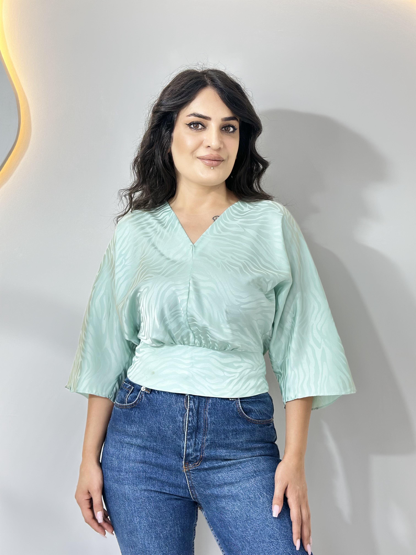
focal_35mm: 48
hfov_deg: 30.3
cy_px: 278
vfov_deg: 39.7
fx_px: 769
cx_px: 208
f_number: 1.78
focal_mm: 6.86
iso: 100
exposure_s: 1/100
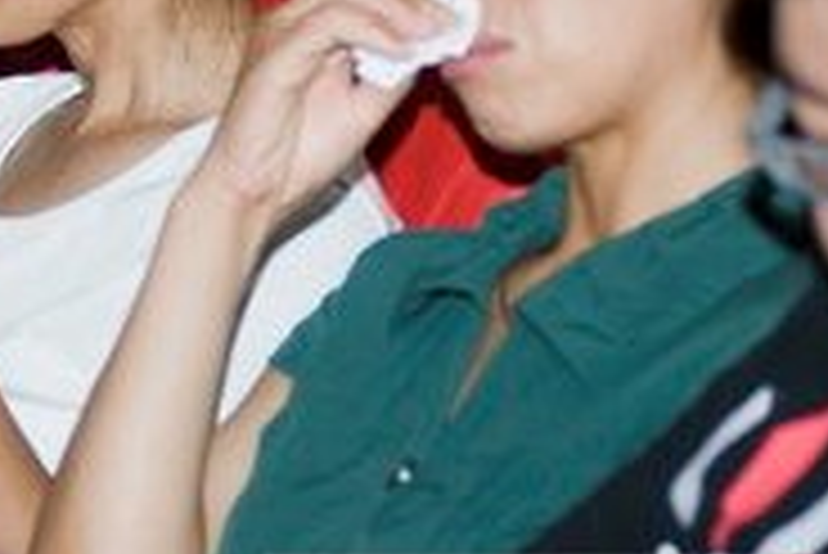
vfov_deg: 3.7
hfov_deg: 5.5
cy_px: 18
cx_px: -76
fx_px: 8609
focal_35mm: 374
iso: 200
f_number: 2.8
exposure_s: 1/60
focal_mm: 92
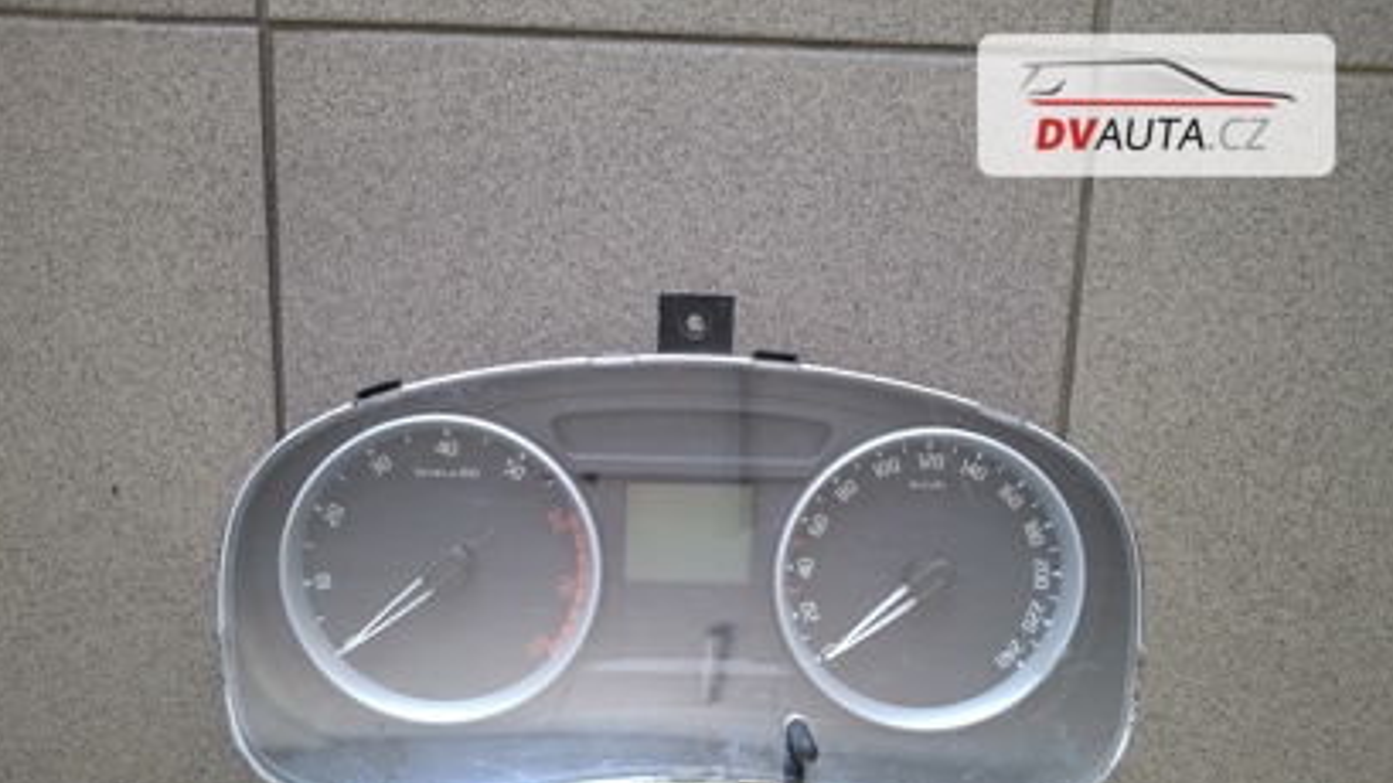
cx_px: 691
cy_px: 499
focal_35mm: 28
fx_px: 1034
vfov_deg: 41.1
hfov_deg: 67.9
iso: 200
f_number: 1.8
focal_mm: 4.69
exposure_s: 1/50
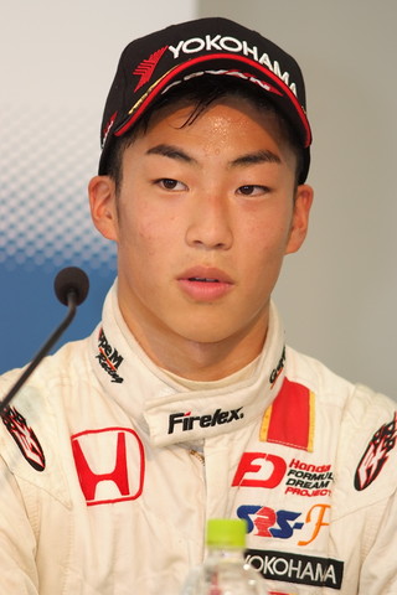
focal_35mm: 270
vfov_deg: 7.6
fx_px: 4466
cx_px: 198
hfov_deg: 5.1
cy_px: 298
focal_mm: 180
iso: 800
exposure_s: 1/125
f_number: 2.8
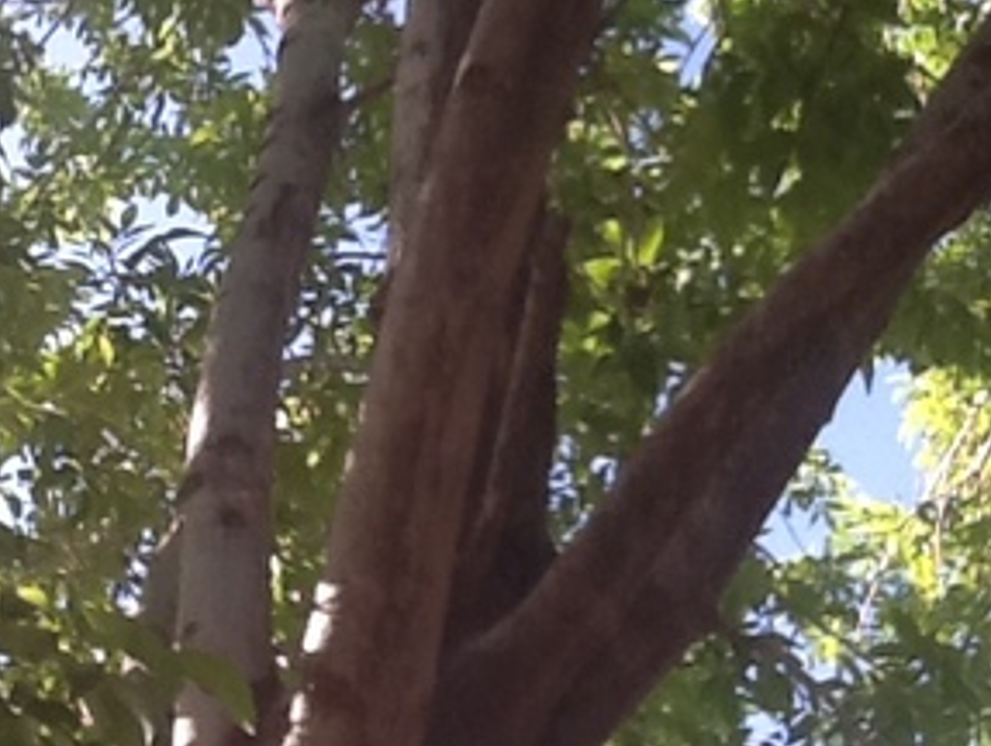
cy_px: 242
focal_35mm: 98
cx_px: 231
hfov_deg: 19.8
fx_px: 2809
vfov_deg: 15.1
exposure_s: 1/248
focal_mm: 2.03
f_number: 2.4
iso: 40
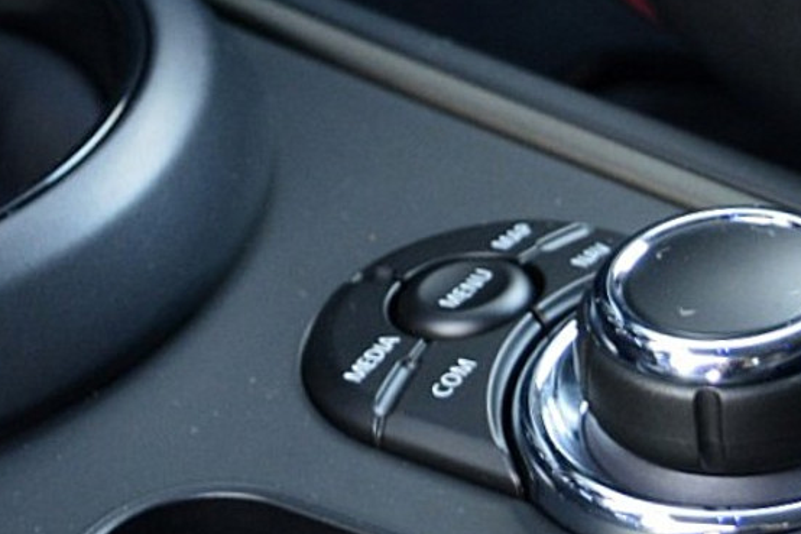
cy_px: -17
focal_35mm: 151
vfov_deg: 9.0
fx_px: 3353
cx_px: 291
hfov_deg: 13.6
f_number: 4.2
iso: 800
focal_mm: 29
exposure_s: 1/13
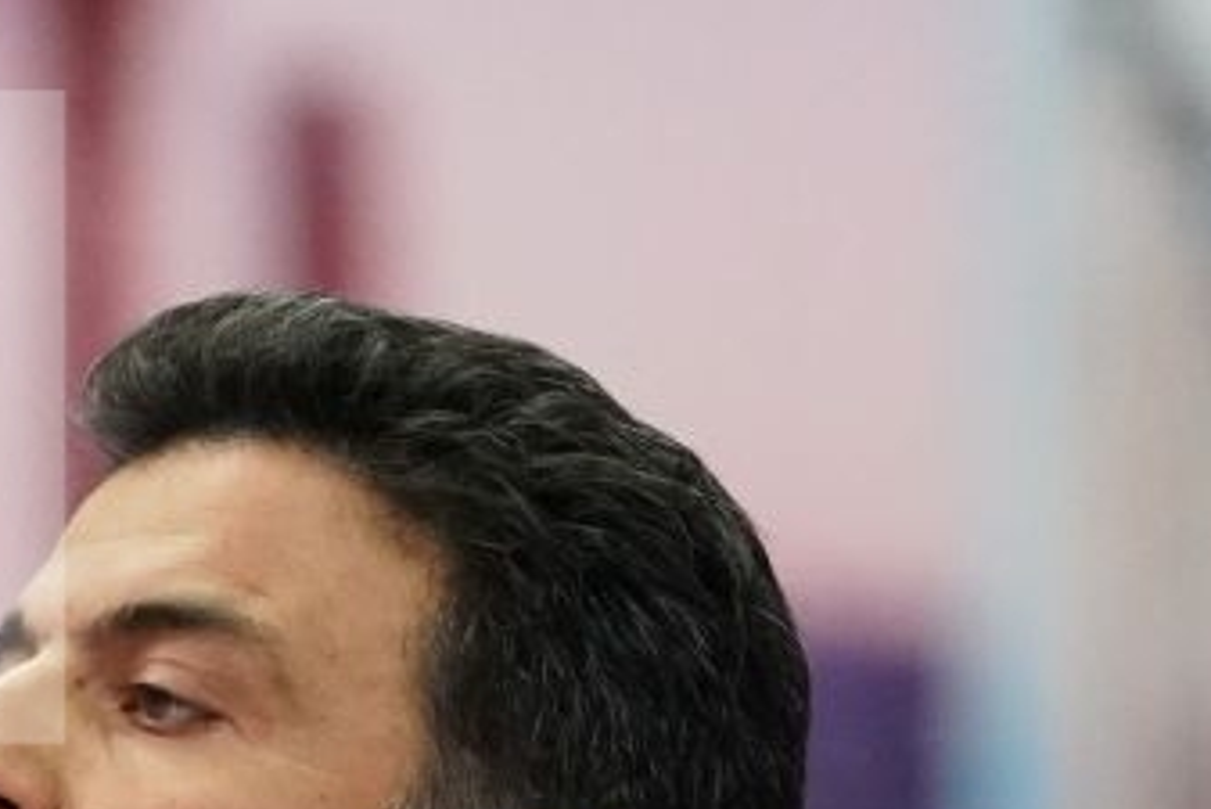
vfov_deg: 1.3
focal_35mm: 1068
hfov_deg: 1.9
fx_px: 35940
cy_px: 1690
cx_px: -270
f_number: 2.8
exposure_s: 1/1000
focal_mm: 200
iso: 4000
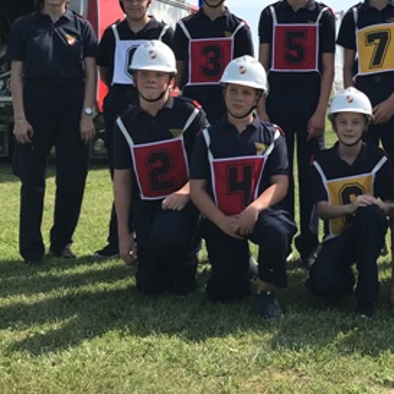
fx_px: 747
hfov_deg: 28.9
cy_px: 95
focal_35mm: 58
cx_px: 319
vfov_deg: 29.1
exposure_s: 1/1953
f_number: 1.8
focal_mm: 3.99
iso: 20
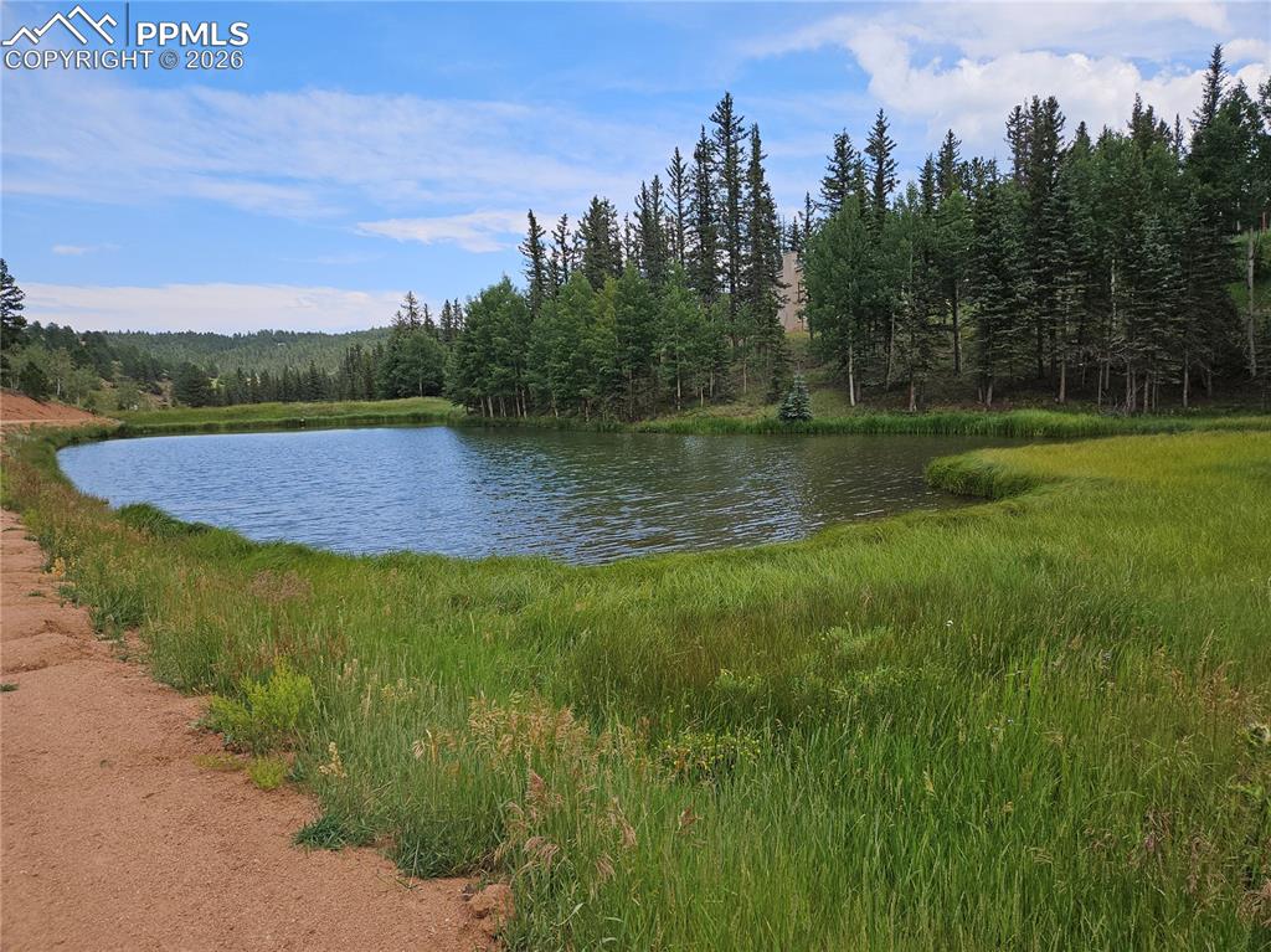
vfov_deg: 58.8
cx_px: 636
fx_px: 844
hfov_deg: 74.0
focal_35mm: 23
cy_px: 476
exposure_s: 1/1192
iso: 25
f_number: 1.8
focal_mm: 5.4
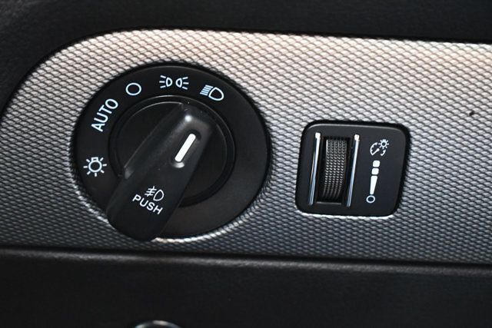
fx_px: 943
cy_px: 164
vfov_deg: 19.7
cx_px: 246
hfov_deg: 29.2
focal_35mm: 69
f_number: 5.3
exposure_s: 1/60
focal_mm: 46
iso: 4500
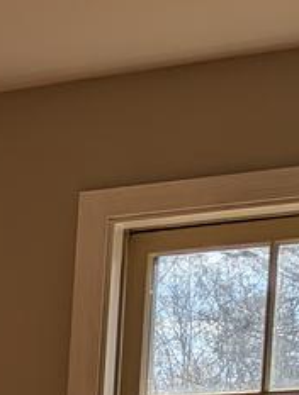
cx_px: -673
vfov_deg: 11.3
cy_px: 771
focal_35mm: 158
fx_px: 1811
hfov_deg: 7.8
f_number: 1.85
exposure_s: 1/1058
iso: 34
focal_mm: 6.81
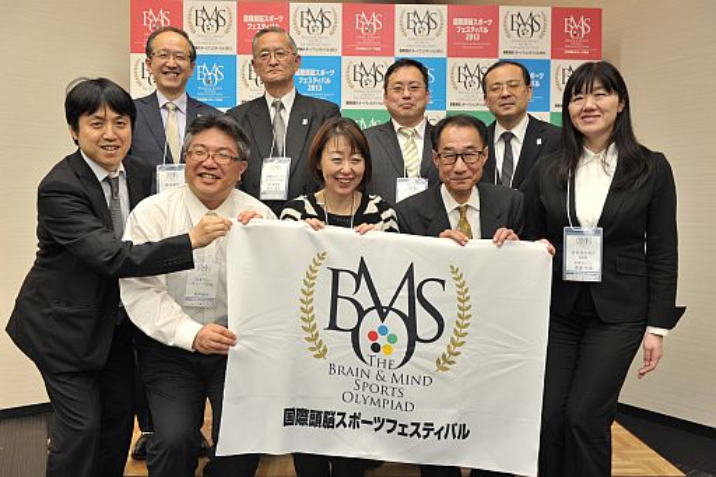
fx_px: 616
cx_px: 358
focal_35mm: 31
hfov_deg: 60.3
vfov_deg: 42.3
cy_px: 238
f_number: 5.6
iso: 1250
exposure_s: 1/90
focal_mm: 31
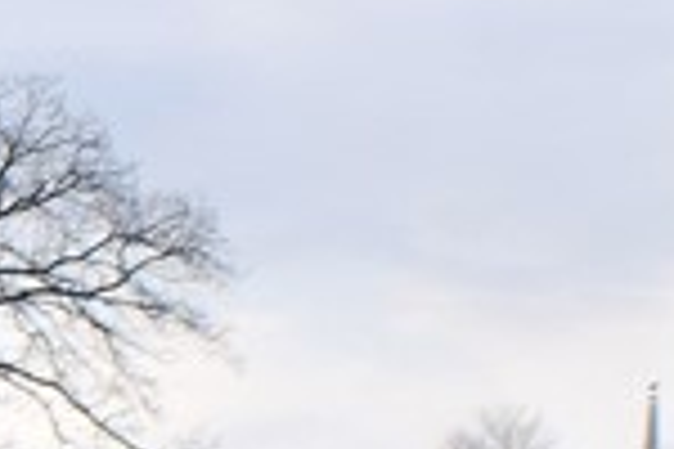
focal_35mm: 195
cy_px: 590
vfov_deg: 7.0
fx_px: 3651
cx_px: -926
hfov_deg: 9.4
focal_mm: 18
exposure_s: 1/400
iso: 400
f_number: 11
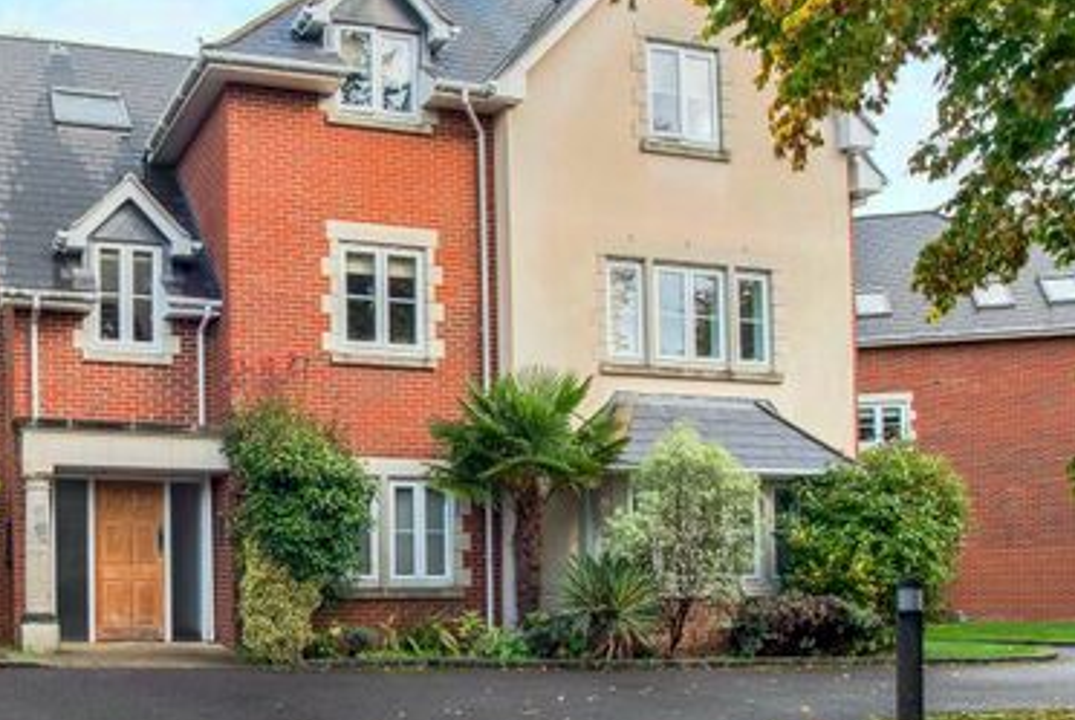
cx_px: 194
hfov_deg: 54.1
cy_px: 286
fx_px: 957
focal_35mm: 32
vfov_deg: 41.0
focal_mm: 17
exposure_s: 1/125
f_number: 7.1
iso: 200
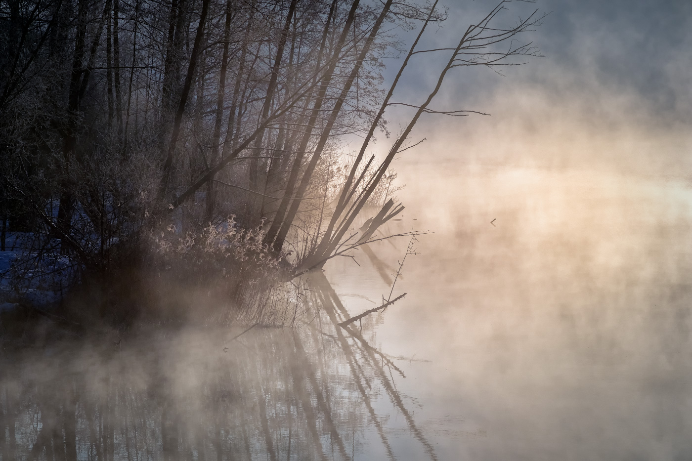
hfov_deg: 9.8
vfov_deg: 6.5
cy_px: 230
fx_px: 4036
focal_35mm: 210
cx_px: 346
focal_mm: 140
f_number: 11
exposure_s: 1/1700
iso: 800
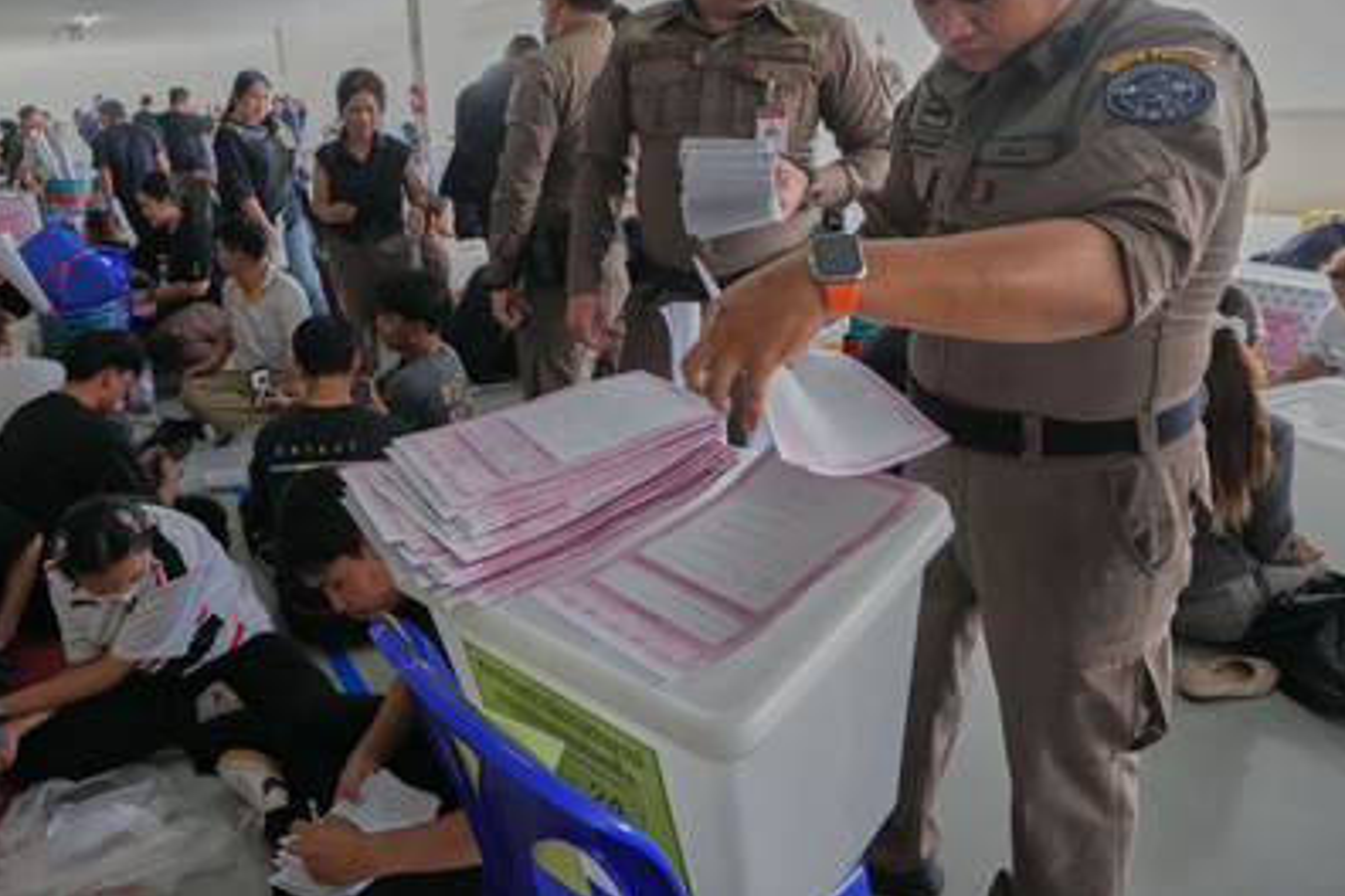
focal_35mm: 22
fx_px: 822
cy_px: 324
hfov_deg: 76.8
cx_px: 482
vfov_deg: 56.4
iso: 3200
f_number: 4
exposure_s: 1/500
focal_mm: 17
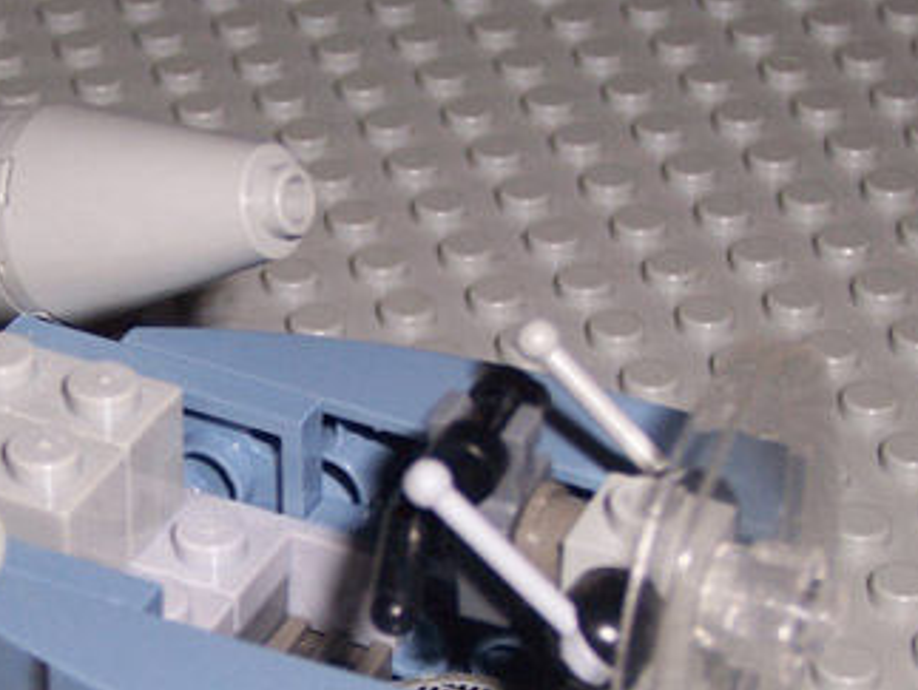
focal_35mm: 130
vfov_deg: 11.4
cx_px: 188
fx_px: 3451
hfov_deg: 15.1
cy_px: 511
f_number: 4.3
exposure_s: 1/90
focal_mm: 12.1
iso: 80
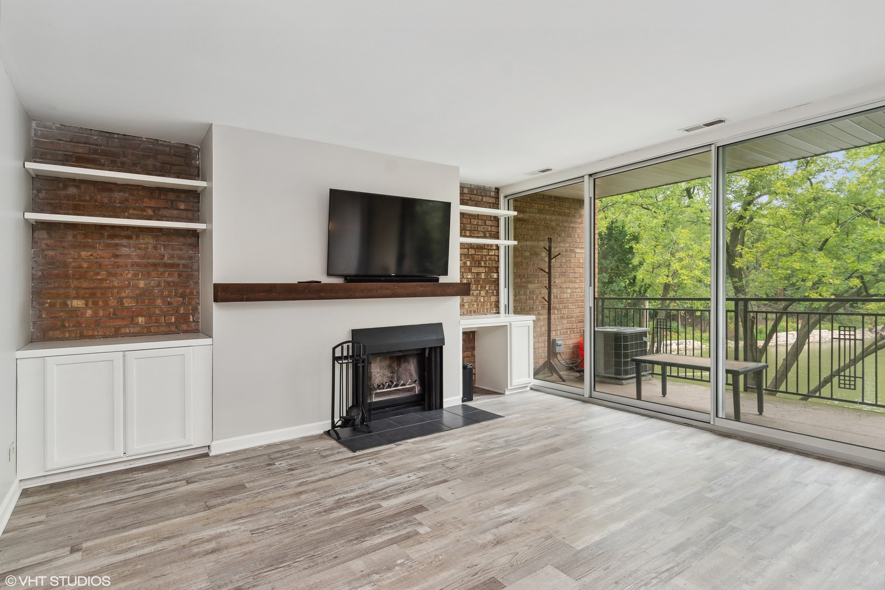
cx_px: 442
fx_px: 442
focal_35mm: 18
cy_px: 295
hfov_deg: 90.0
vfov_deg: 67.4
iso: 320
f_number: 8
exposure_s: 1/6
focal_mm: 12
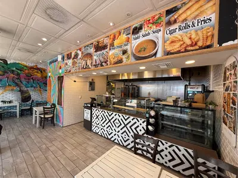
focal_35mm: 14
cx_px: 119
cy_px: 89
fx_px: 96
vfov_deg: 85.7
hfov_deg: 102.1
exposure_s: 1/120
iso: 100
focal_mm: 2.22
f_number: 2.2
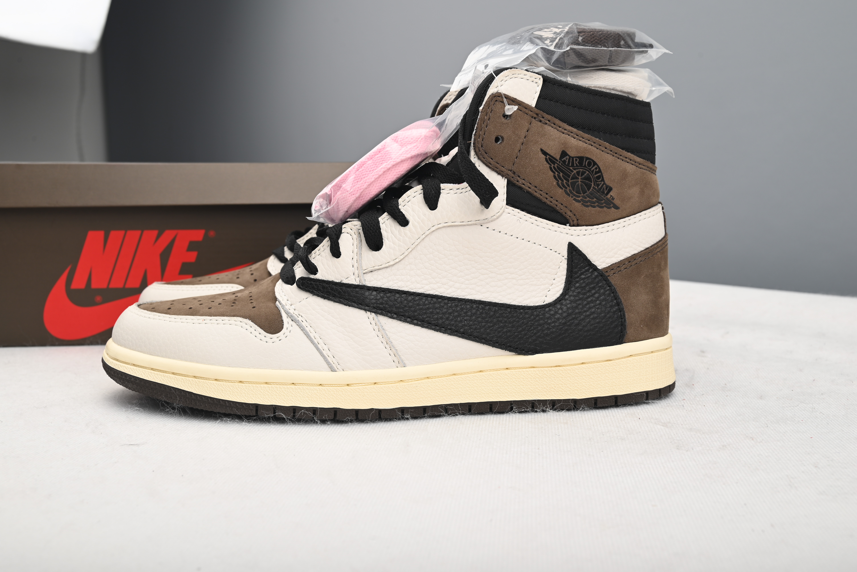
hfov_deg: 49.5
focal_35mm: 39
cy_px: 286
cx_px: 428
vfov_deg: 34.2
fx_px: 929
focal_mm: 39
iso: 100
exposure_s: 1/200
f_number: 11
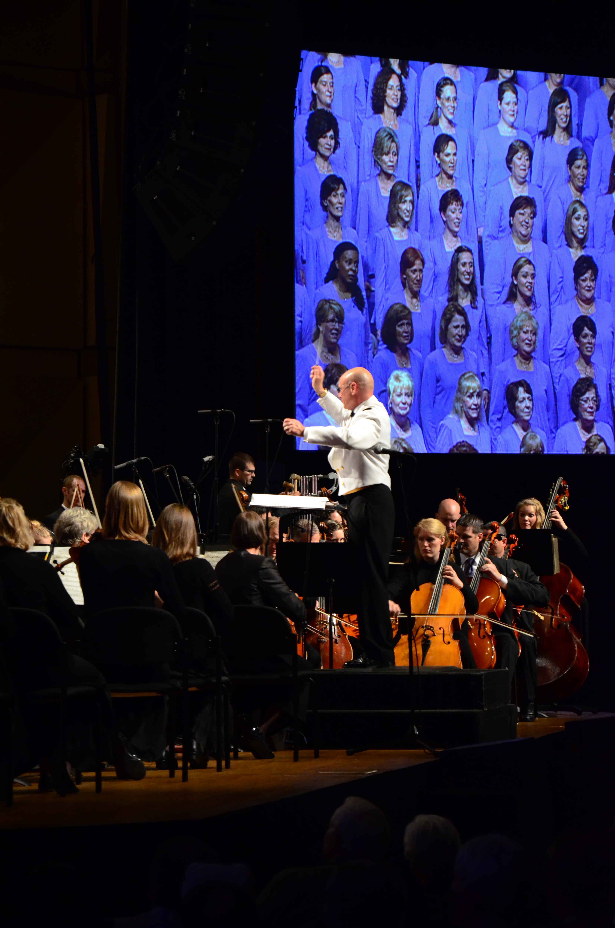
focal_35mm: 158
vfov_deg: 13.1
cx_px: 308
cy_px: 464
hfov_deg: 8.7
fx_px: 4054
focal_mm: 105
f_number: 5.6
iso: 2500
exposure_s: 1/100
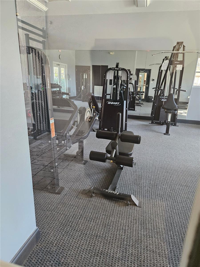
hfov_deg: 58.9
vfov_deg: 73.9
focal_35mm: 23
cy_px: 134
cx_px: 100
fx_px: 177
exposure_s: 1/170
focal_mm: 5.4
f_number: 1.8
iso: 640
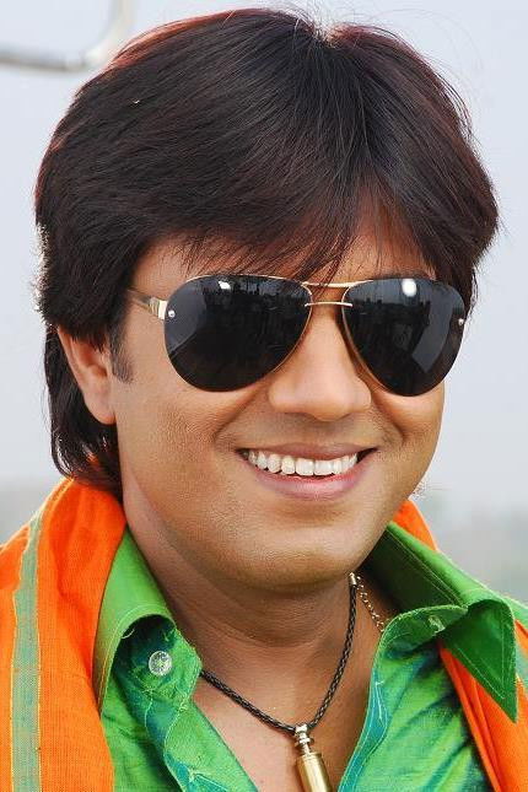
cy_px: 396
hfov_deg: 8.3
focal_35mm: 165
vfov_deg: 12.5
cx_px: 264
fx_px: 3630
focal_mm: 110
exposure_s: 1/125
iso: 200
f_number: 13
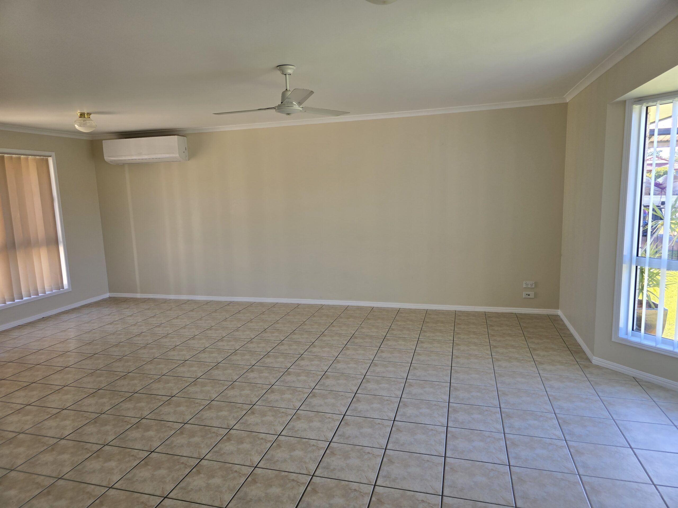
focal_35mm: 23
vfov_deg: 58.9
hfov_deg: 73.9
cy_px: 254
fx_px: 450
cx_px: 339
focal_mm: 6.3
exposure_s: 1/180
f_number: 1.7
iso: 50
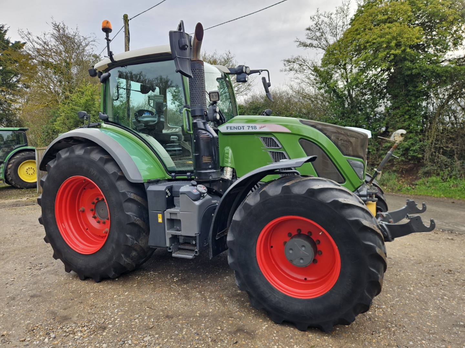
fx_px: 309
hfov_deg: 73.9
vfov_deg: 58.9
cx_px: 232
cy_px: 174
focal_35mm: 23
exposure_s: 1/203
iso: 25
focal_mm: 5.4
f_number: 1.8
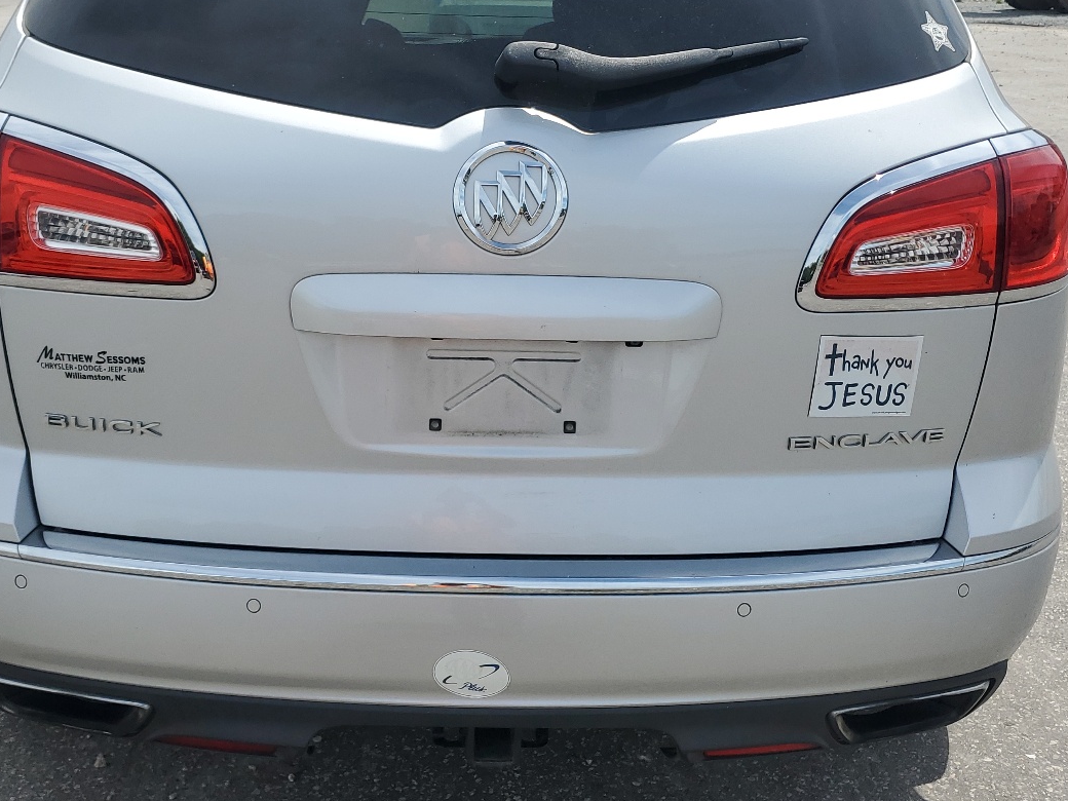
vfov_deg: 35.7
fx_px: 1234
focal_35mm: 40
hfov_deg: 46.7
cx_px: 489
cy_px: 294
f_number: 1.5
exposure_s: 1/3333
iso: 50
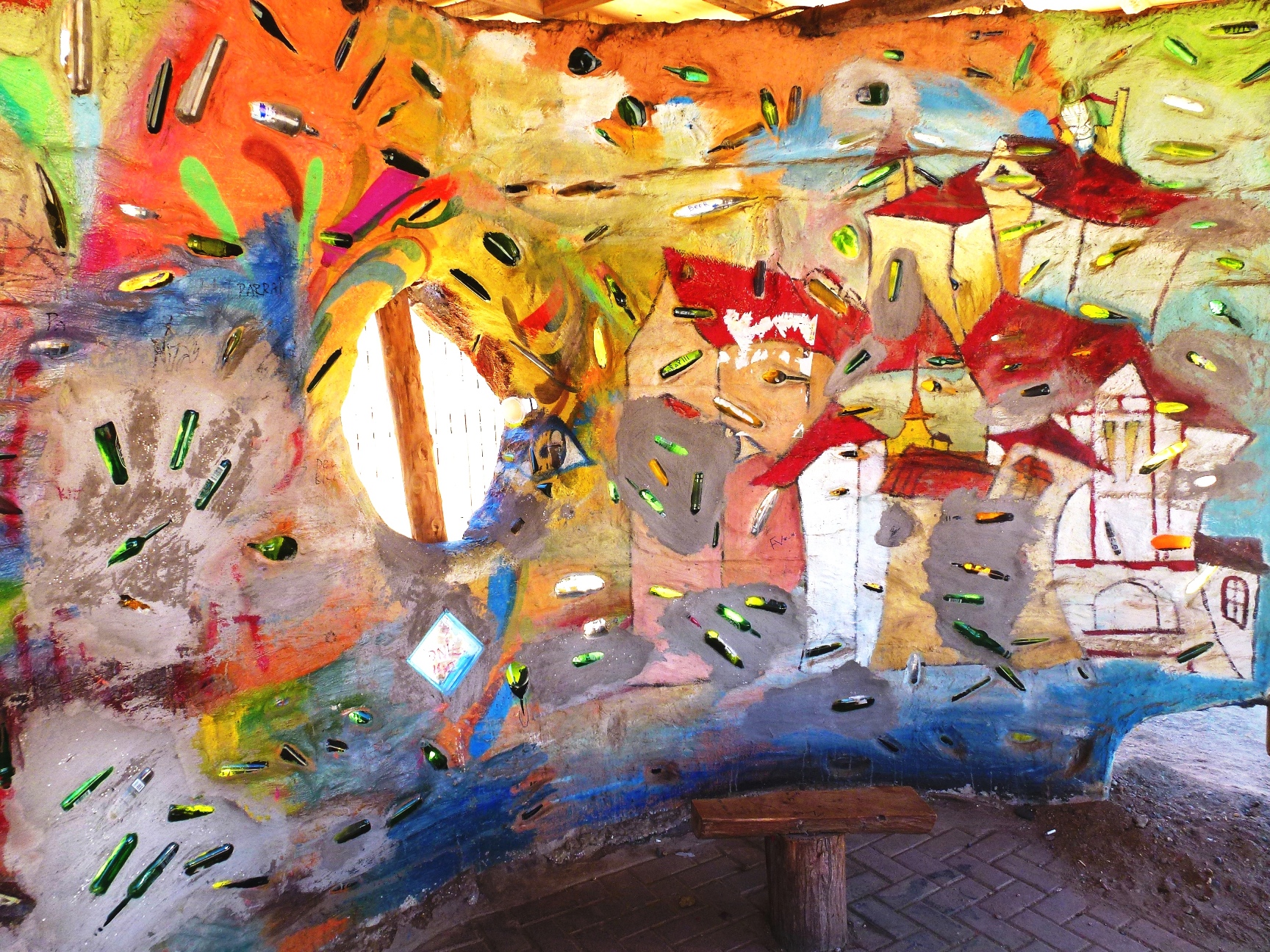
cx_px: 635
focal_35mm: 24
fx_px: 881
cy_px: 476
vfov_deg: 56.8
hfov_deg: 71.6
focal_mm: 4.3
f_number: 3.5
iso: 100
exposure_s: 1/100
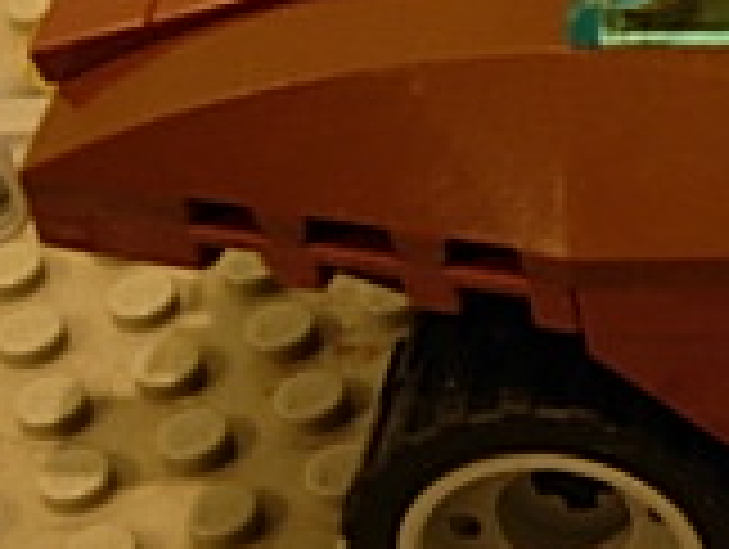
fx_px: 2995
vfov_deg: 10.4
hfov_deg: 12.6
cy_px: 27
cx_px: 1341
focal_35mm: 142
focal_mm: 7.5
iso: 129
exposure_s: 1/4
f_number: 2.7
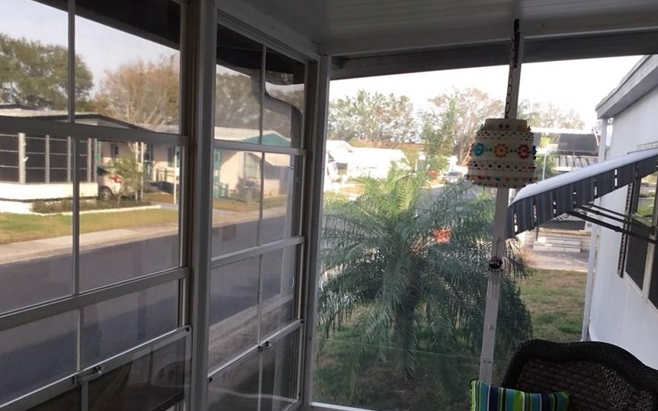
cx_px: 329
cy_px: 273
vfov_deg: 32.5
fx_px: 699
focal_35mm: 39
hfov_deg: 50.4
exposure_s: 1/120
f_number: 2.4
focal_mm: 3.3
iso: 40
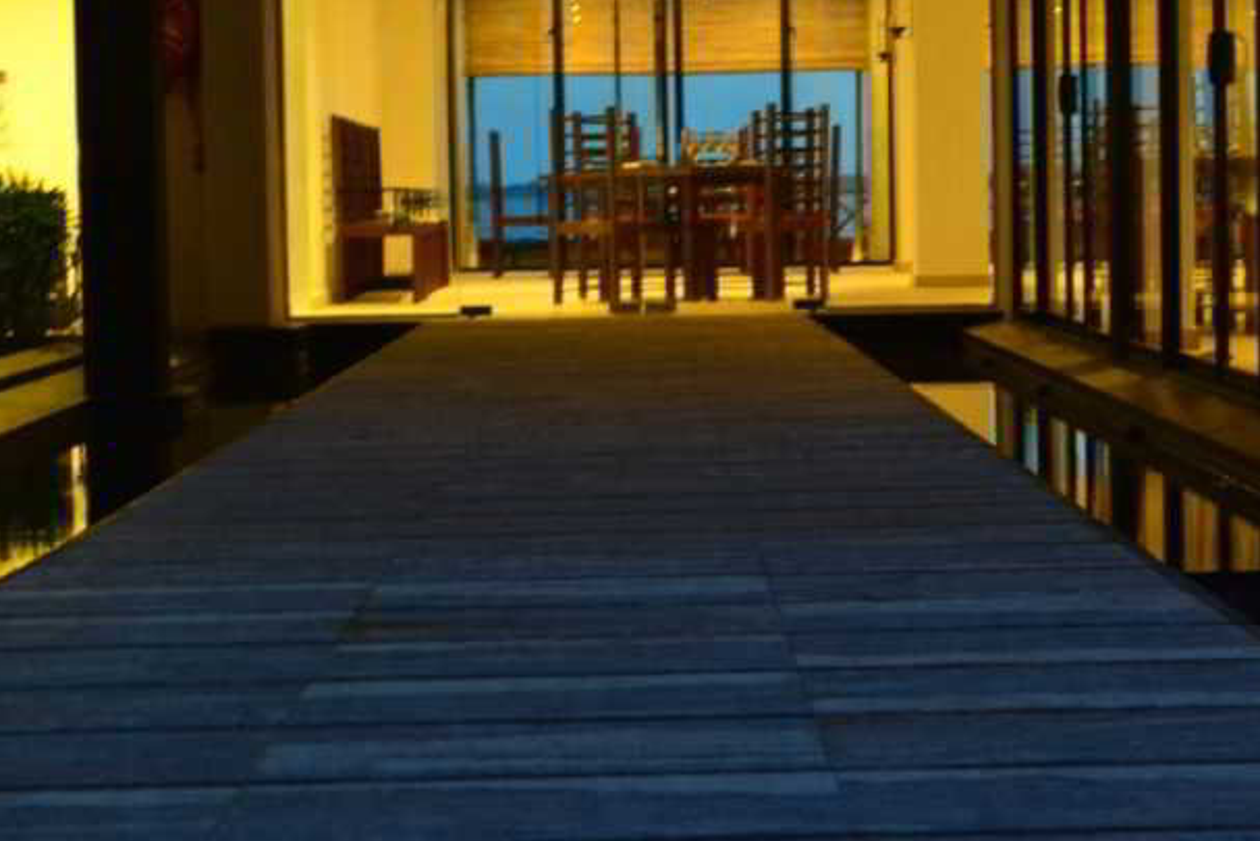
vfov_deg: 15.7
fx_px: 3046
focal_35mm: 87
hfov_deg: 23.4
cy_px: 299
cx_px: 681
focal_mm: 44
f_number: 7.1
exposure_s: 1/2
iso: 2500
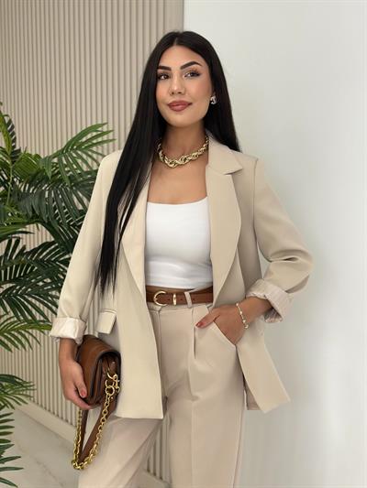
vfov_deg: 39.6
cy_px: 244
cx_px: 184
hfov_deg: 30.3
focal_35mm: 48
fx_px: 678
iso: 80
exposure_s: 1/273
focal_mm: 6.86
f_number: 1.78
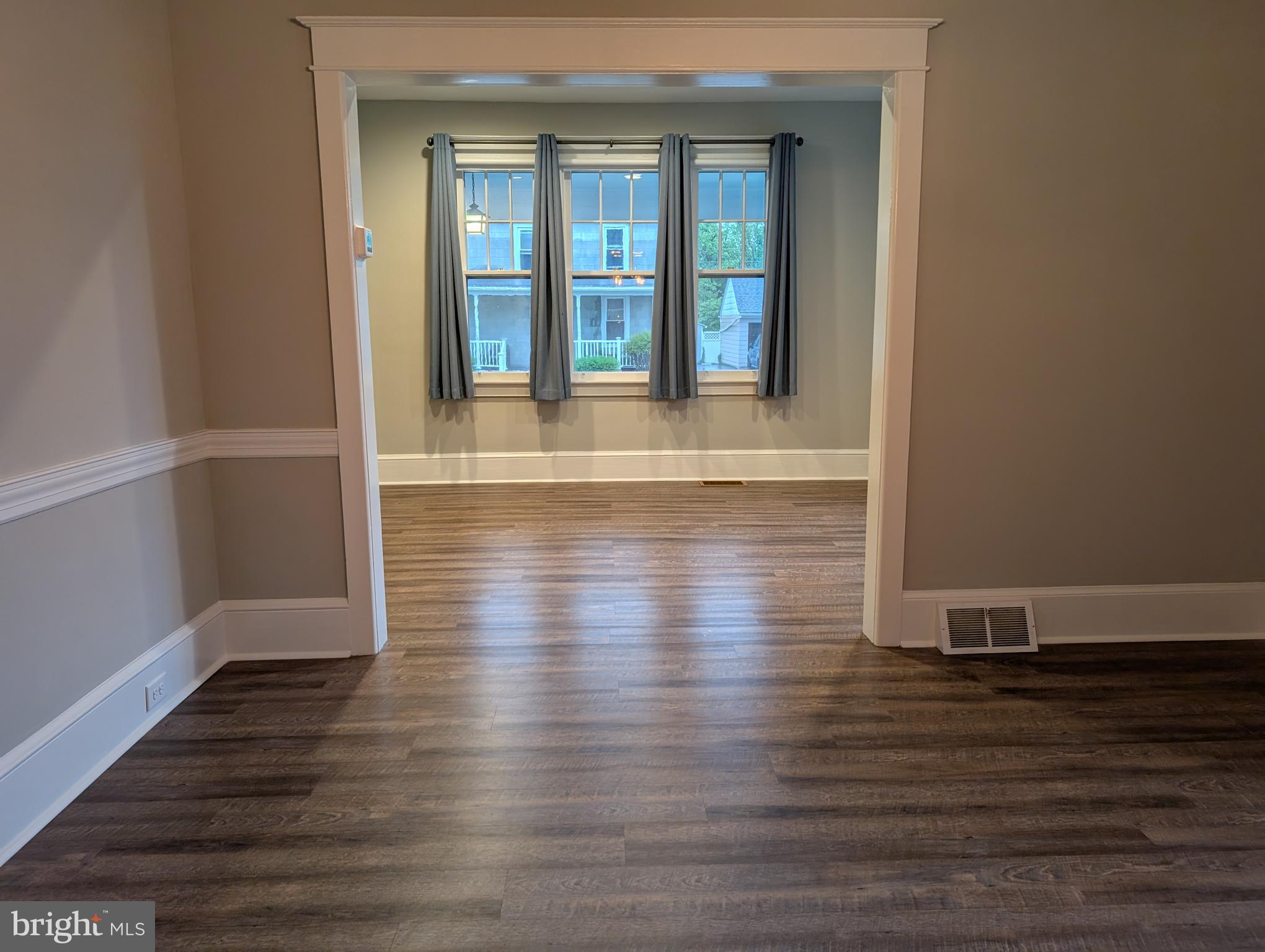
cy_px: 476
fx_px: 878
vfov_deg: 56.9
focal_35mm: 24
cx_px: 632
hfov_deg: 71.5
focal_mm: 6.9
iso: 23
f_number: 1.68
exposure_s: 1/40
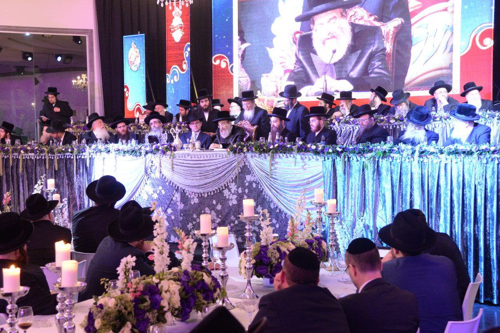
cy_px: 165
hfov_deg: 38.2
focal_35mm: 52
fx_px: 722
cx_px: 230
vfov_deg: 26.0
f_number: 4
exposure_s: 1/80
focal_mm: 46
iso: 4000
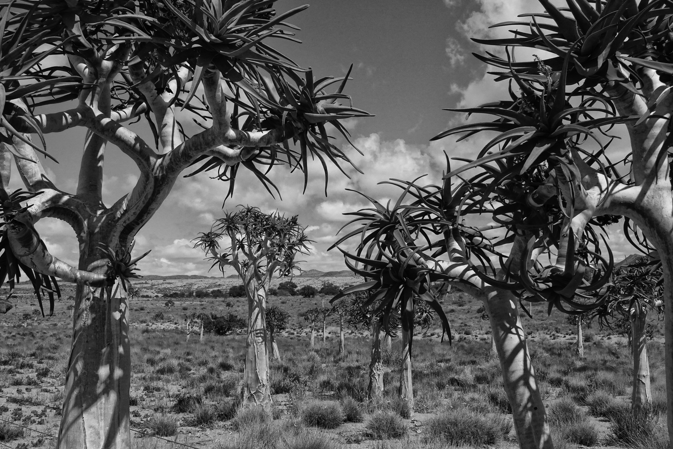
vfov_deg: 41.1
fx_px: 598
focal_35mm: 32
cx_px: 337
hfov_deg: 58.7
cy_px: 229
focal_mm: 11.26
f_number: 8
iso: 500
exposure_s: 1/3200
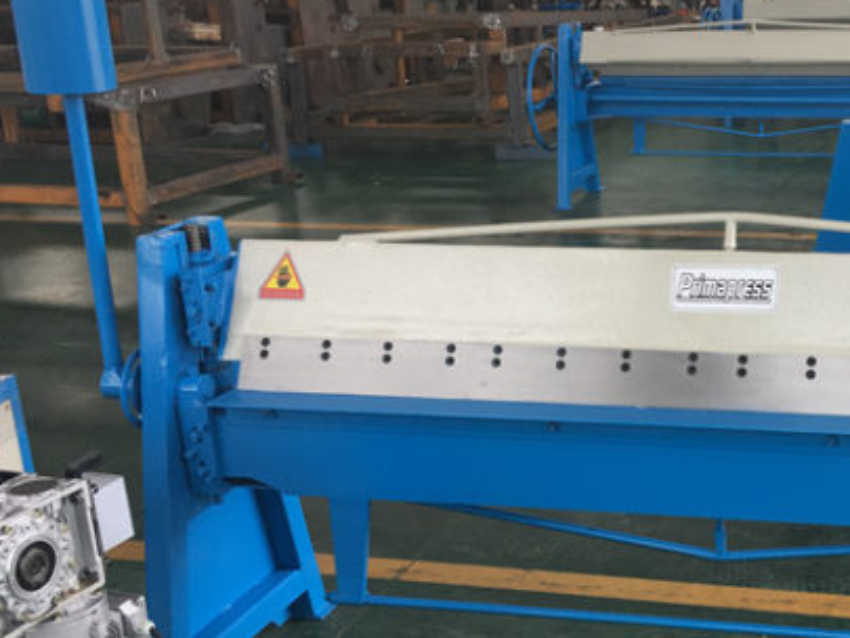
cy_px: 388
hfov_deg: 33.2
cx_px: 758
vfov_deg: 26.5
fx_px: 1351
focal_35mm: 55
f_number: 2.2
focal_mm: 4.15
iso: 25
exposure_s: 1/100
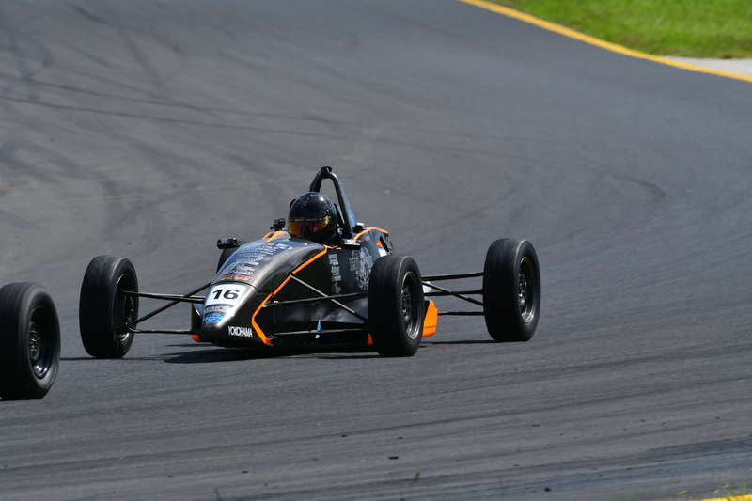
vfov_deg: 1.8
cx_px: 376
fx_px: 15662
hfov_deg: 2.8
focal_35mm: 750
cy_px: 250
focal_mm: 500
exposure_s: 1/640
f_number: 11
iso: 320
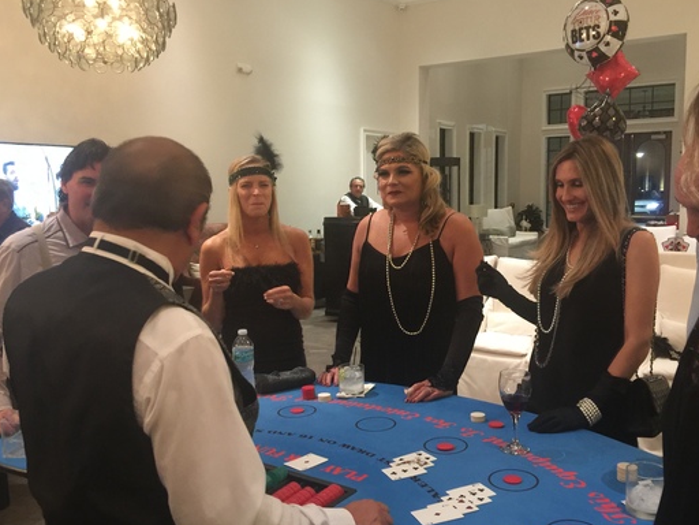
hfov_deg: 53.9
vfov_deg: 41.8
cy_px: 279
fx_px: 687
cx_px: 385
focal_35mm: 34
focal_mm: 4.15
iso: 80
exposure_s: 1/4
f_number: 2.2
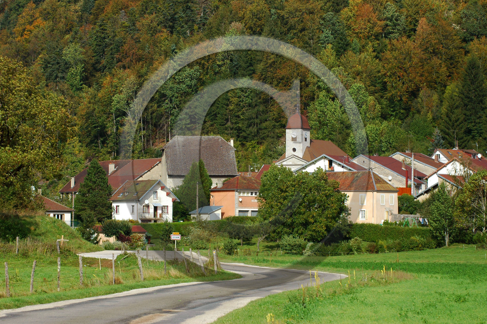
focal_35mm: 180
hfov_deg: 11.4
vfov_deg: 7.6
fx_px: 2432
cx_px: 244
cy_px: 162
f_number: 8
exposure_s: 1/400
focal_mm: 120
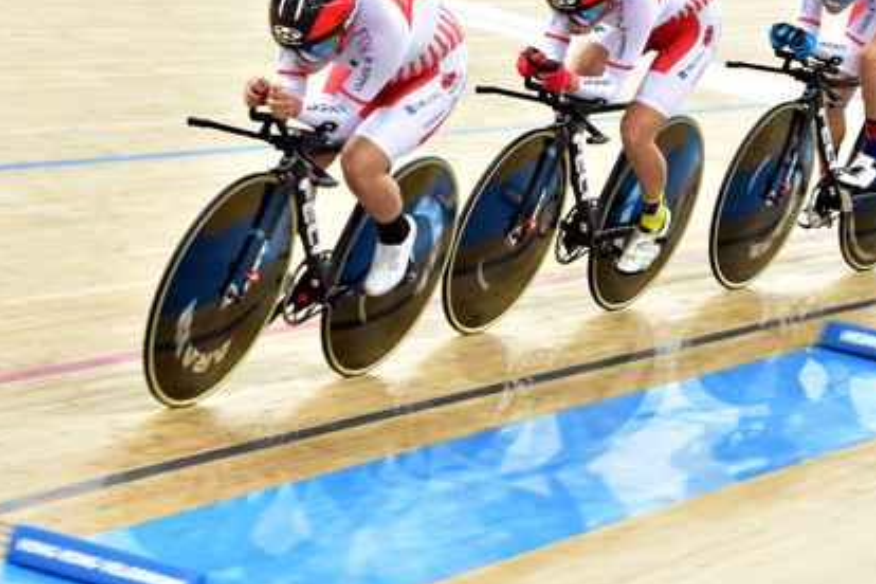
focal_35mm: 152
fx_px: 3698
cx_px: 561
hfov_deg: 13.5
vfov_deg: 9.0
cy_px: 177
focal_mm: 70
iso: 3200
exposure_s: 1/200
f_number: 6.3
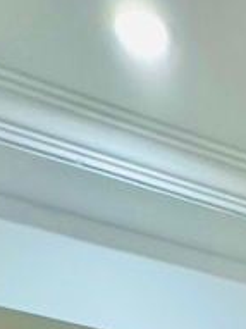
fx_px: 711
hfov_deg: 17.3
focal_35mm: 75
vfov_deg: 13.5
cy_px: 868
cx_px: 391
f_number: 2.2
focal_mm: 2.22
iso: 250
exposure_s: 1/100
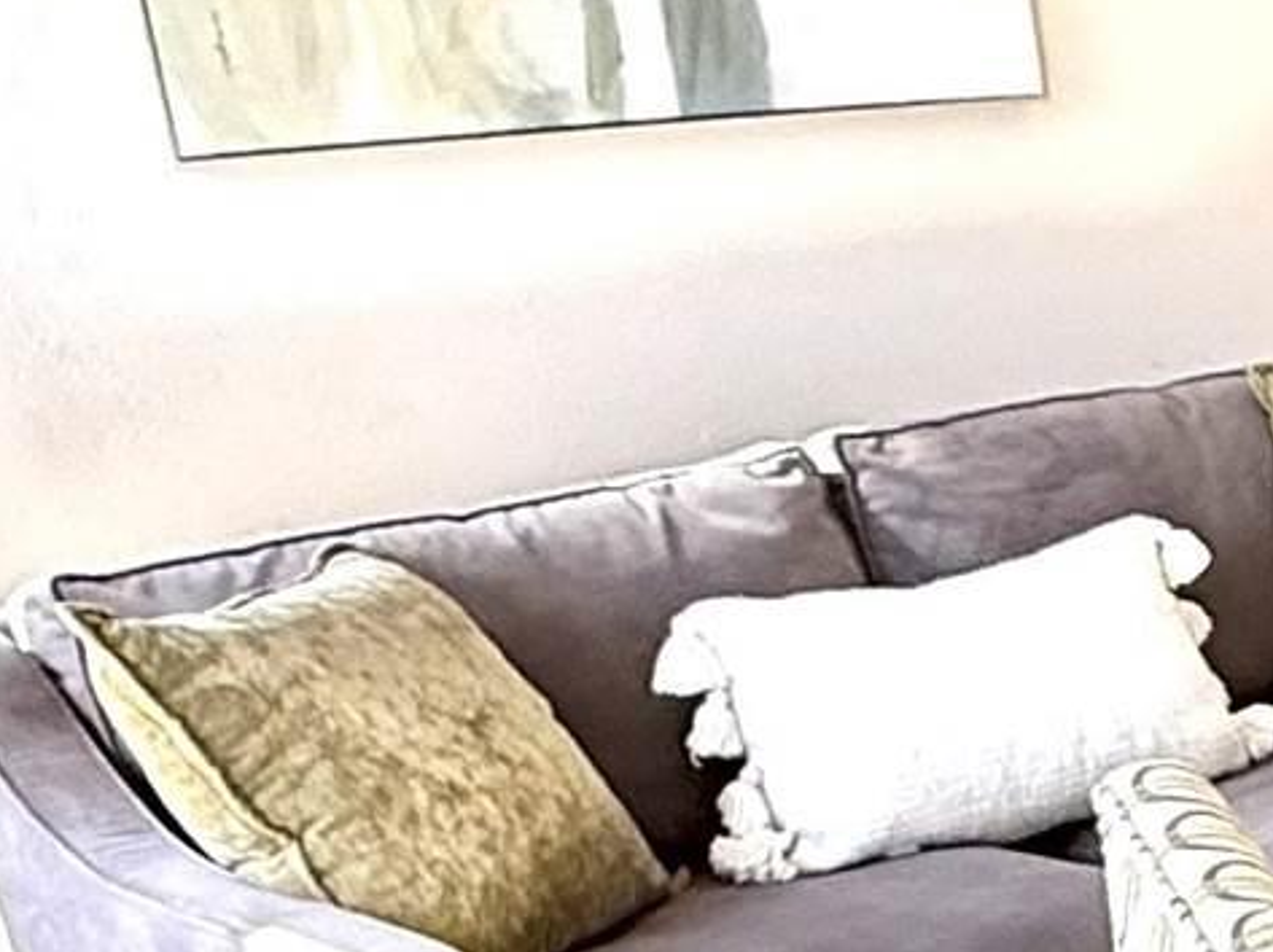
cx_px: 2013
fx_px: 3344
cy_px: 1304
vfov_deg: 15.3
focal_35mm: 91
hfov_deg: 18.6
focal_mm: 2.22
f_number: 2.2
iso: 125
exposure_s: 1/120
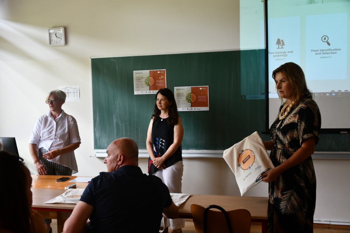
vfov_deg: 34.2
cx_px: 175
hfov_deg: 49.6
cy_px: 116
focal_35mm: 39
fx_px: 379
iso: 800
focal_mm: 26
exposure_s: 1/160
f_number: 3.8
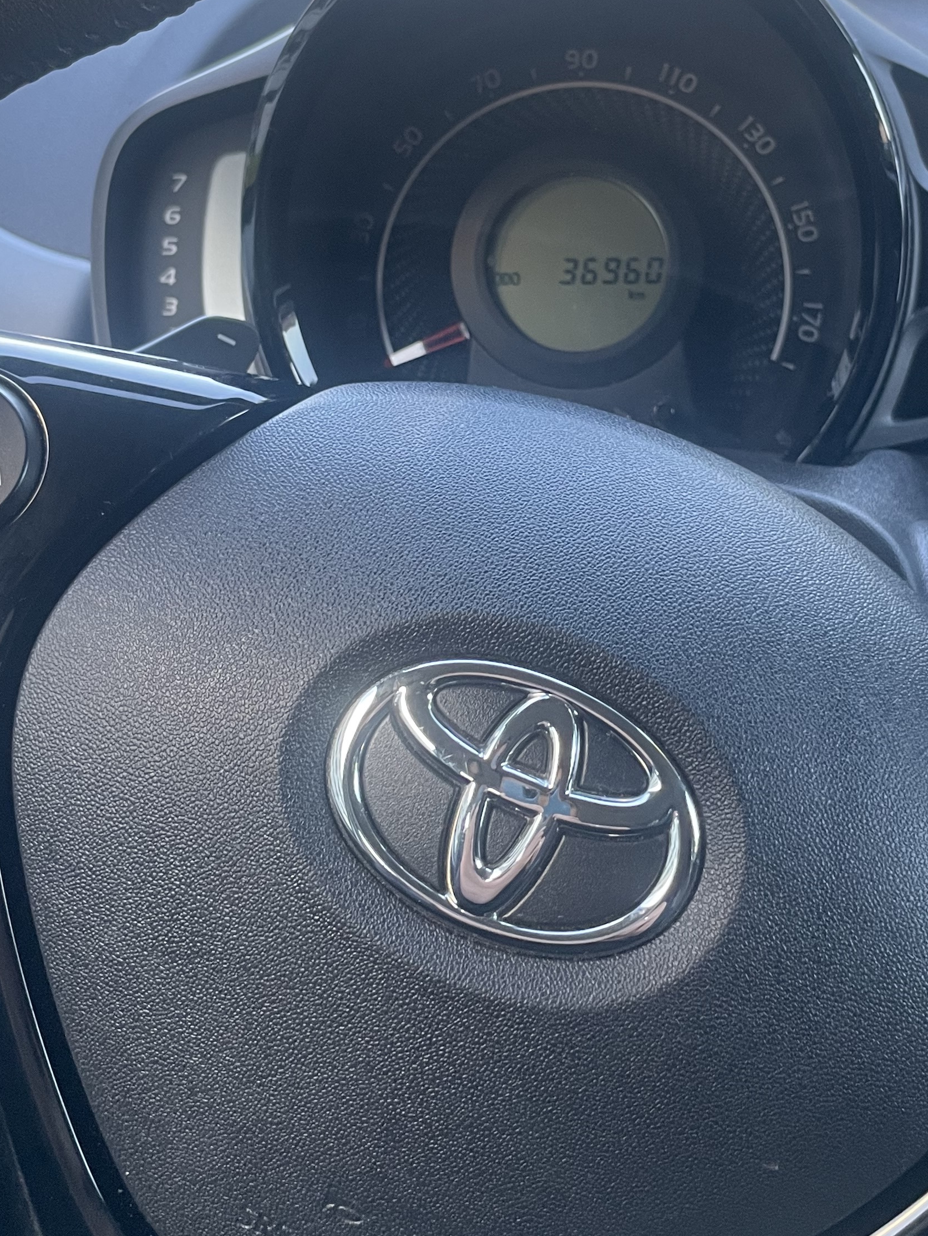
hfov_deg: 30.7
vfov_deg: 40.0
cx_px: 586
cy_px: 430
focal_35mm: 47
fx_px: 1680
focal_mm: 4.2
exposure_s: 1/65
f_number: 1.6
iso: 125
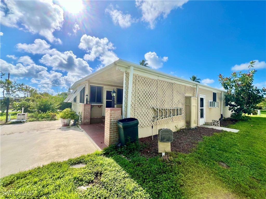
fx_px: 100
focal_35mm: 13
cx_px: 133
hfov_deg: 106.2
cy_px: 100
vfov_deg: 89.9
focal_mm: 1.57
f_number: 1.8
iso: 32
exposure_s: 1/1908
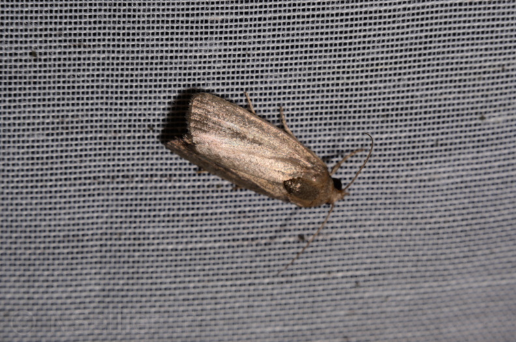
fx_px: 1823
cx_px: 258
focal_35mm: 128
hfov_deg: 16.1
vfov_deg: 10.7
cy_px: 171
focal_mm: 85
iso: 100
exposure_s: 1/60
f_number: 25
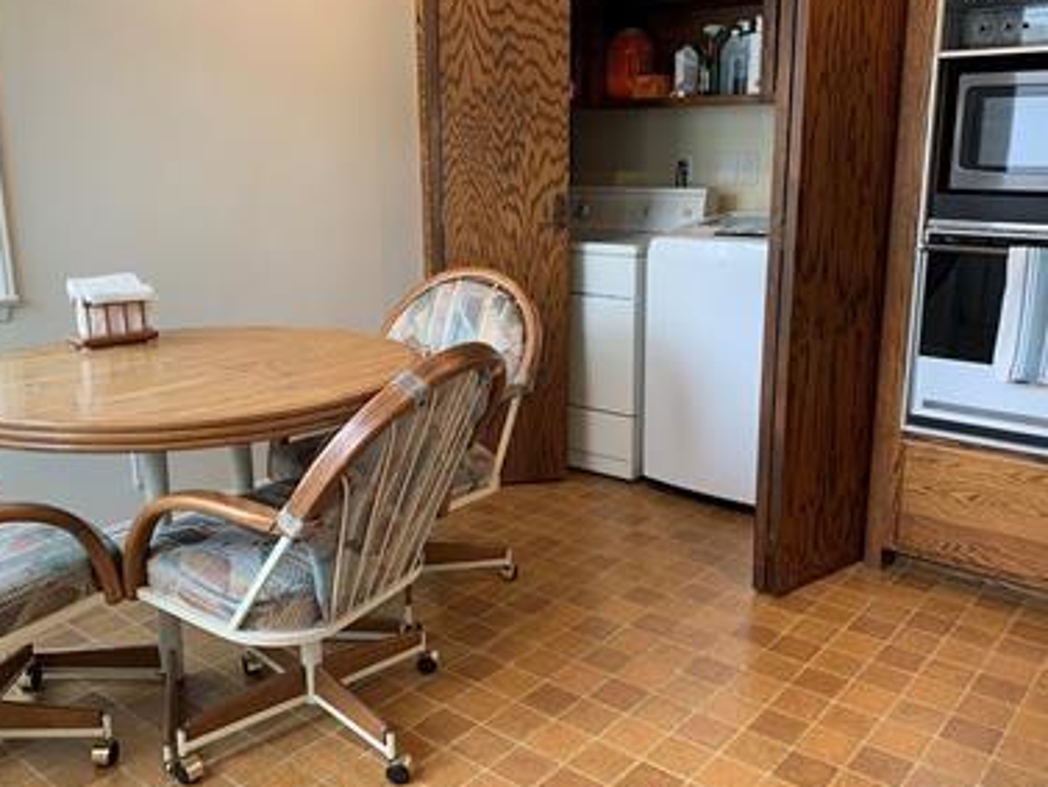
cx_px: 562
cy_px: 363
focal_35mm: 31
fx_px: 939
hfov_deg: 58.3
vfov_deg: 45.4
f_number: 1.8
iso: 50
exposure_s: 1/60
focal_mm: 4.25
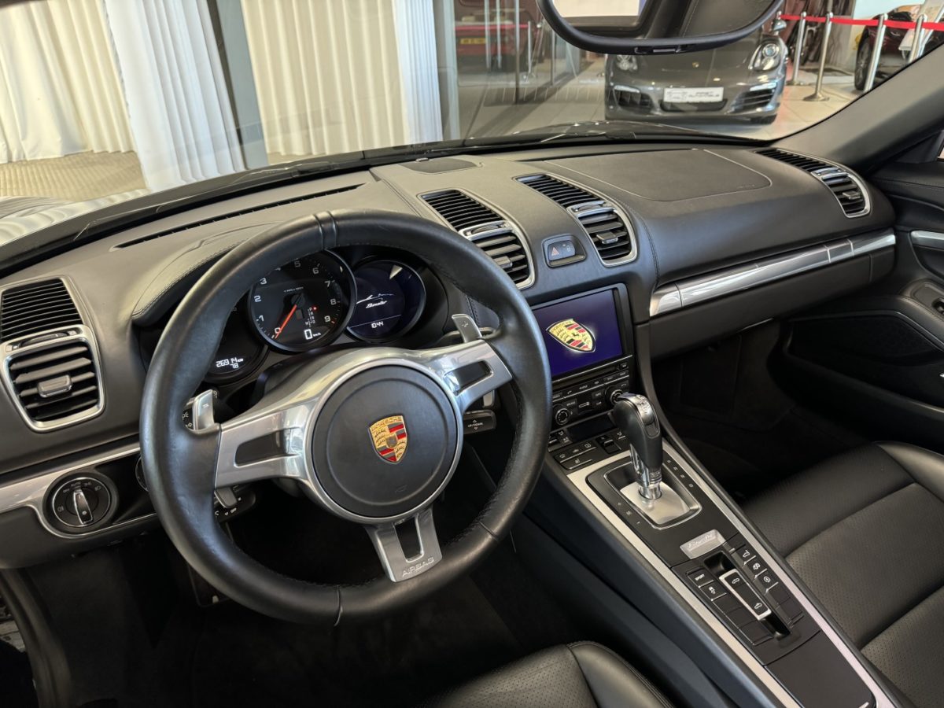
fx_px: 654
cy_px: 354
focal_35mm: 24
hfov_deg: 71.6
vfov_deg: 56.8
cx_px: 472
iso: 500
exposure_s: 1/50
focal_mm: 6.76
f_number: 1.78
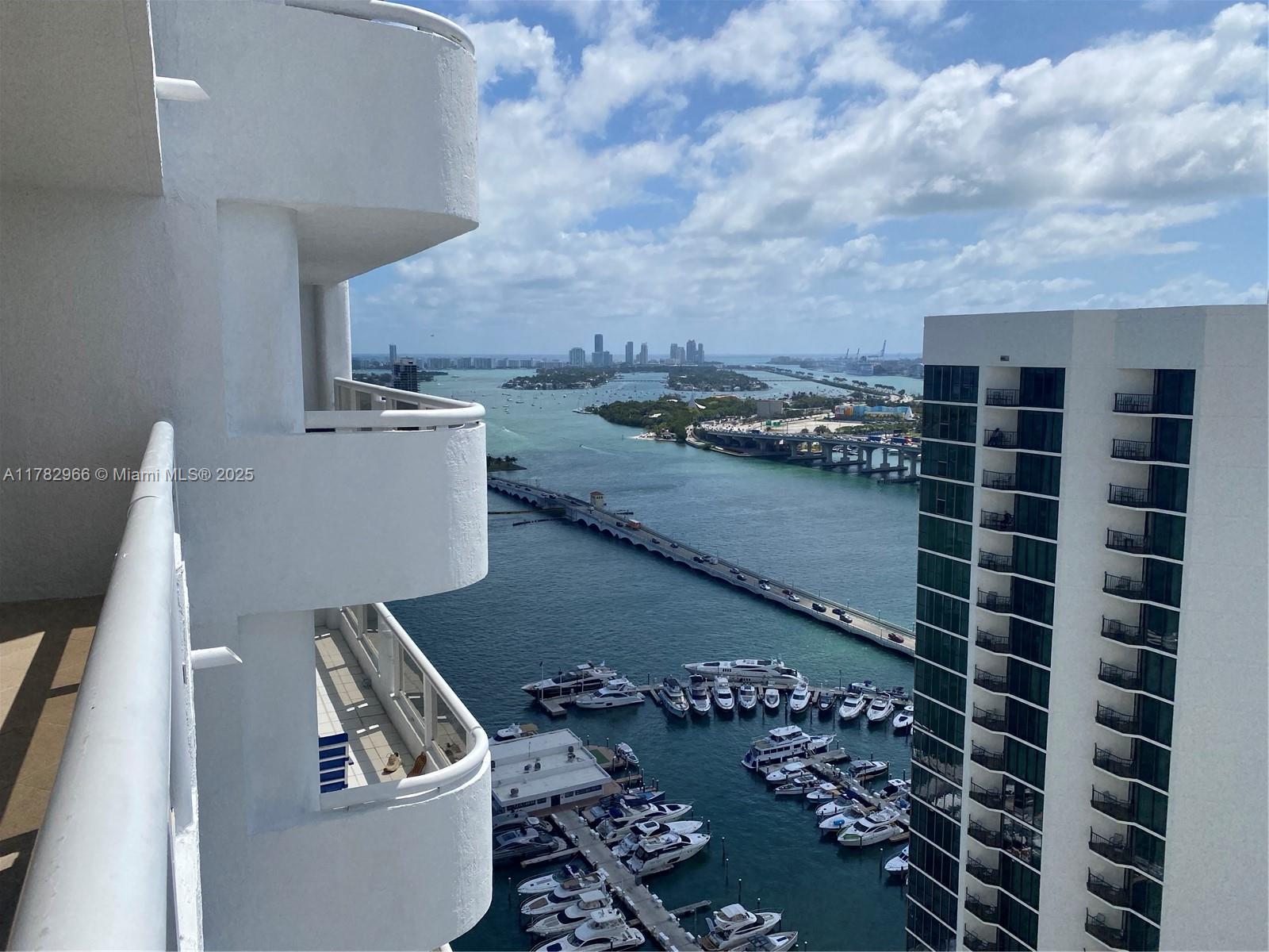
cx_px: 634
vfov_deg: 53.1
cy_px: 476
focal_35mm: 26
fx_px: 953
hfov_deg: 67.3
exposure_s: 1/6410
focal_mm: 4.25
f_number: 1.8
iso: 32
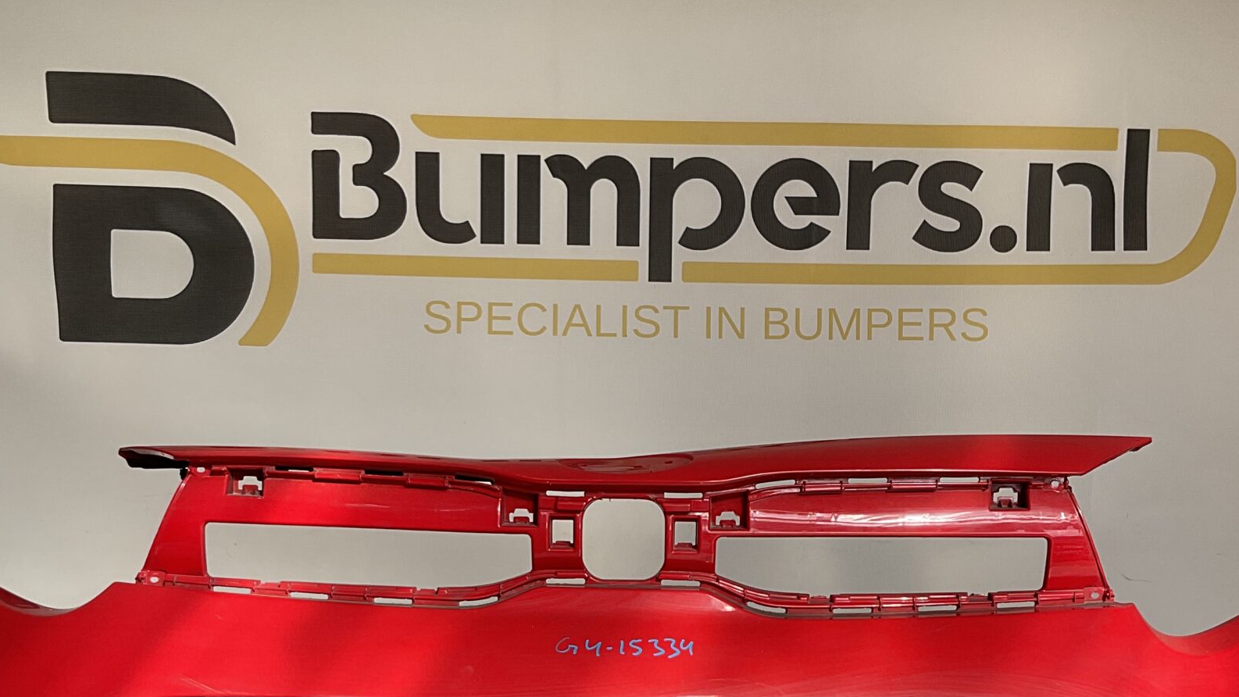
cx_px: 645
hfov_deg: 40.6
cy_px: 661
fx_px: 1675
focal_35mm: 51
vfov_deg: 22.8
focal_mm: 3
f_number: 1.8
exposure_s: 1/450
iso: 16
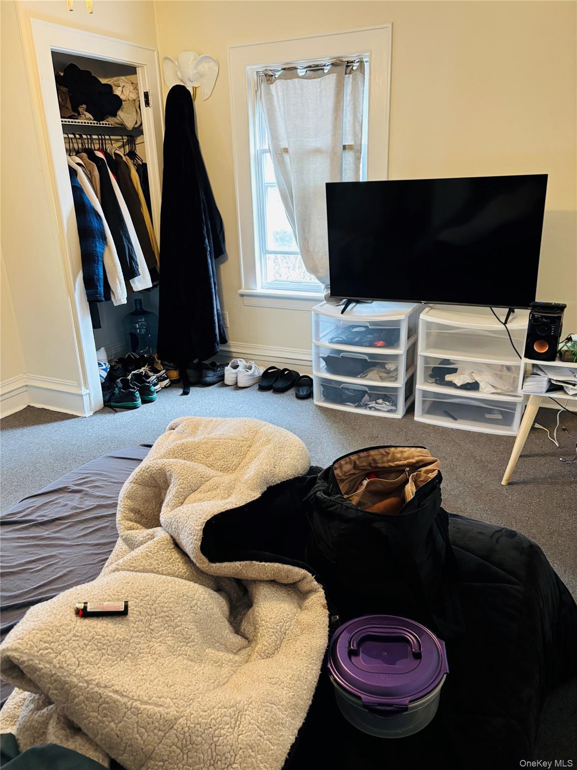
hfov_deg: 53.1
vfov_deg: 67.3
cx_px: 288
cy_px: 385
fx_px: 578
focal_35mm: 26
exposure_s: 1/40
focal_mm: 5.96
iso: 400
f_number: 1.6
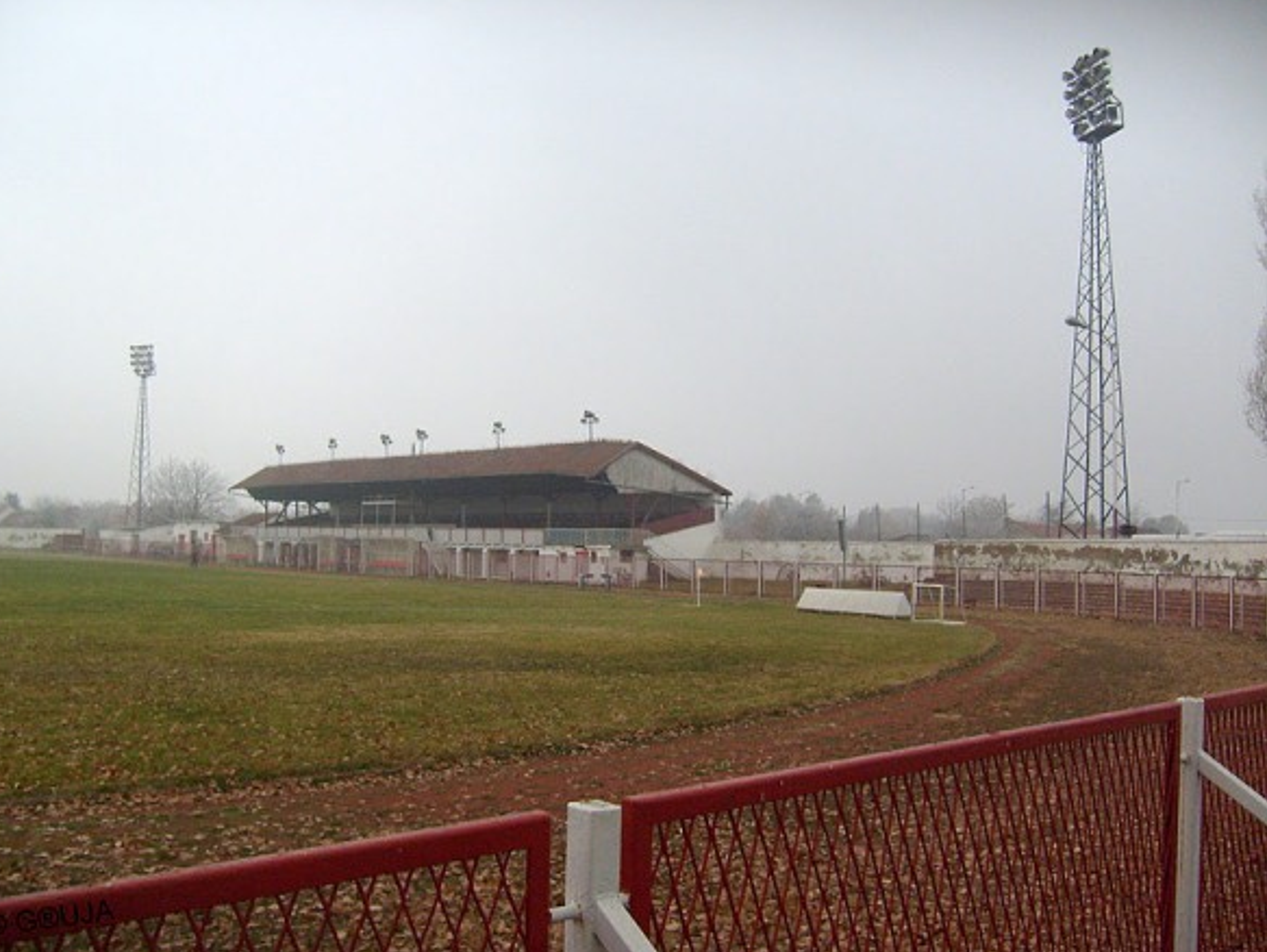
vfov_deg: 39.7
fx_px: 1318
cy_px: 483
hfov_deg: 51.3
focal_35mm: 36
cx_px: 617
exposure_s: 1/60
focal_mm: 5.8
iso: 80
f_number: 7.1
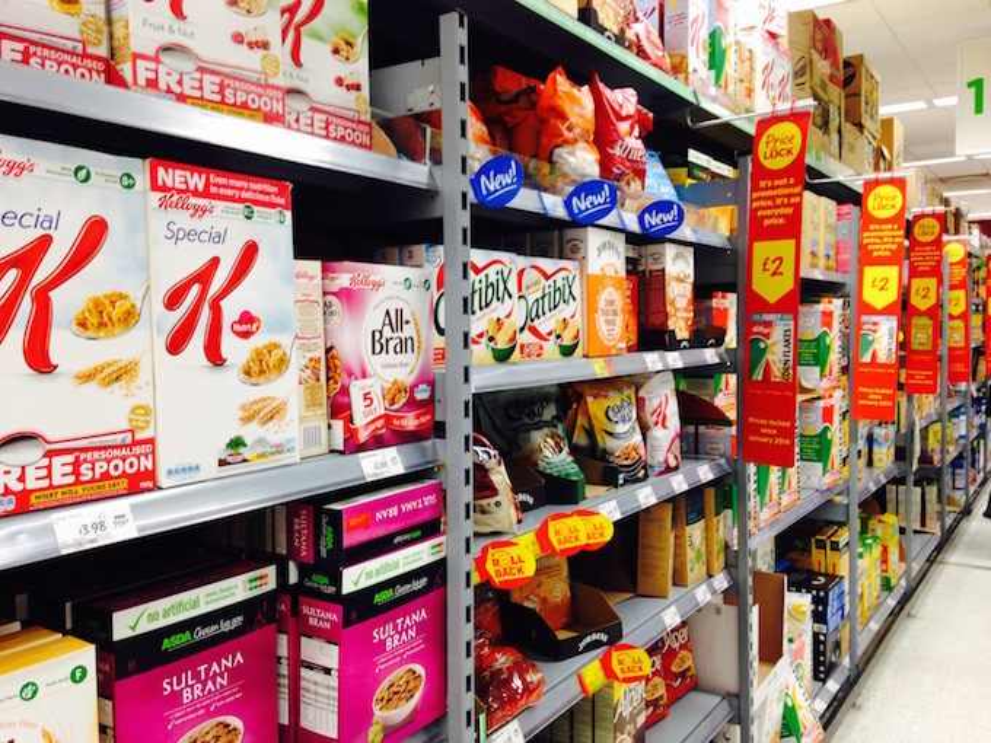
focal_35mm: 33
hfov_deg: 55.4
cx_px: 496
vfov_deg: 42.9
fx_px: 945
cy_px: 372
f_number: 2.4
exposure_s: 1/20
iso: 64
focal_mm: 4.12
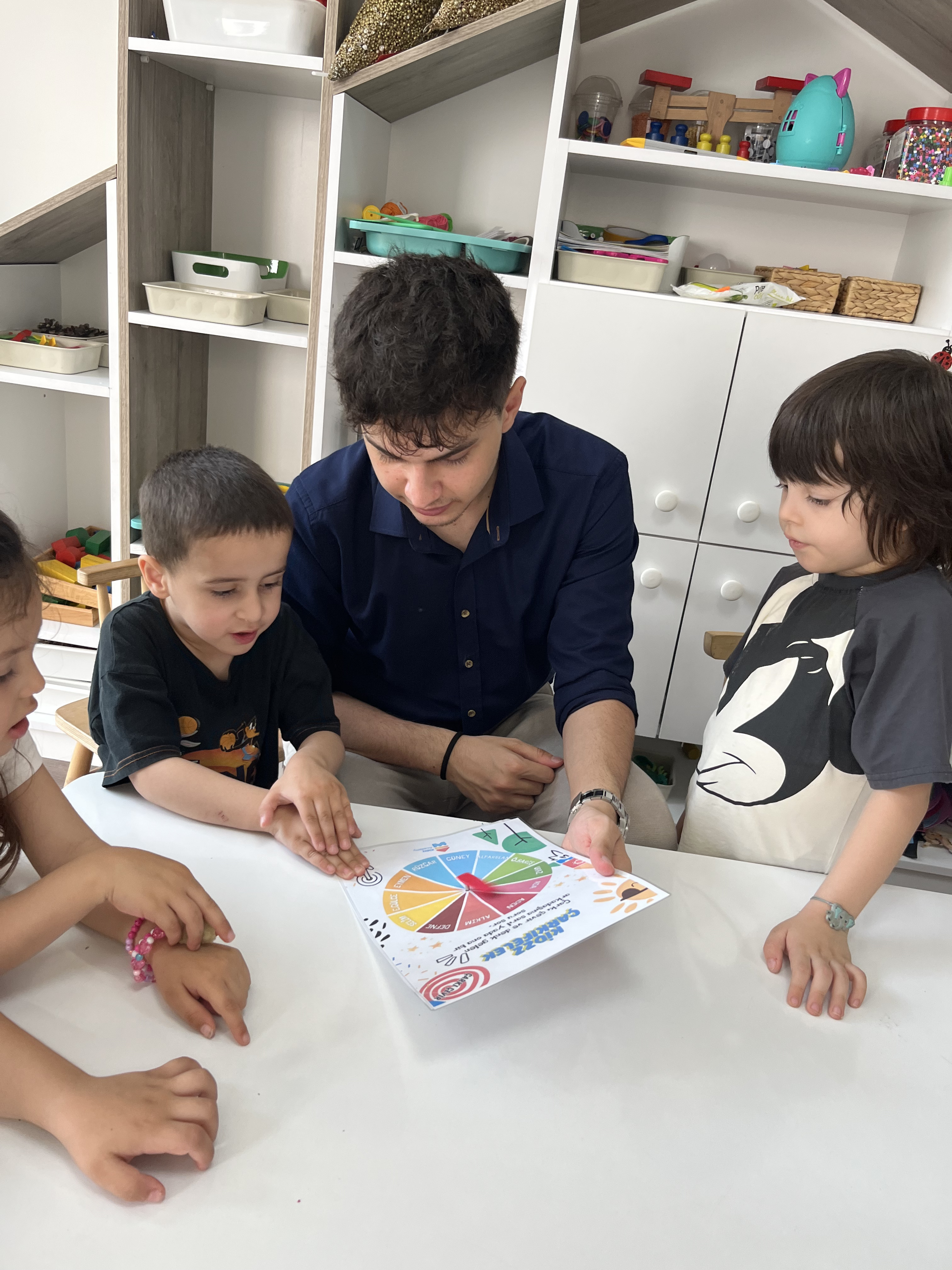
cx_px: 476
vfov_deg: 67.3
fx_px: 953
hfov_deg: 53.1
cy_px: 635
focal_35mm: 26
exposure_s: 1/121
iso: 100
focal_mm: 5.1
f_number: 1.6
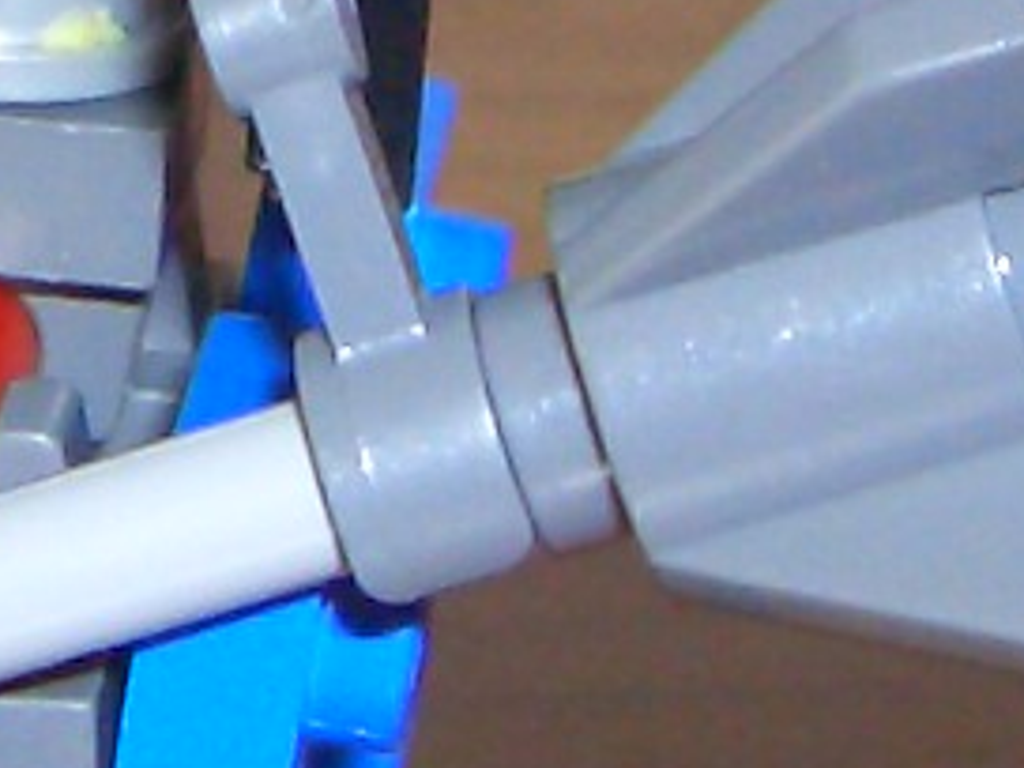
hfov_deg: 6.7
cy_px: -350
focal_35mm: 294
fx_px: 8697
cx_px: 139
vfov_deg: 5.0
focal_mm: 8
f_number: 4.8
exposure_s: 1/60
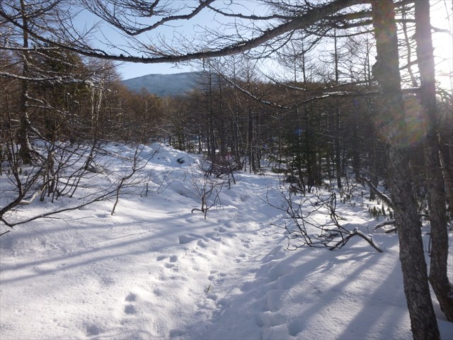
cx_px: 226
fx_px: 327
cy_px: 170
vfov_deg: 54.9
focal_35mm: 25
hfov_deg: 69.4
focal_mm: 4.5
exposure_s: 1/500
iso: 100
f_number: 3.1
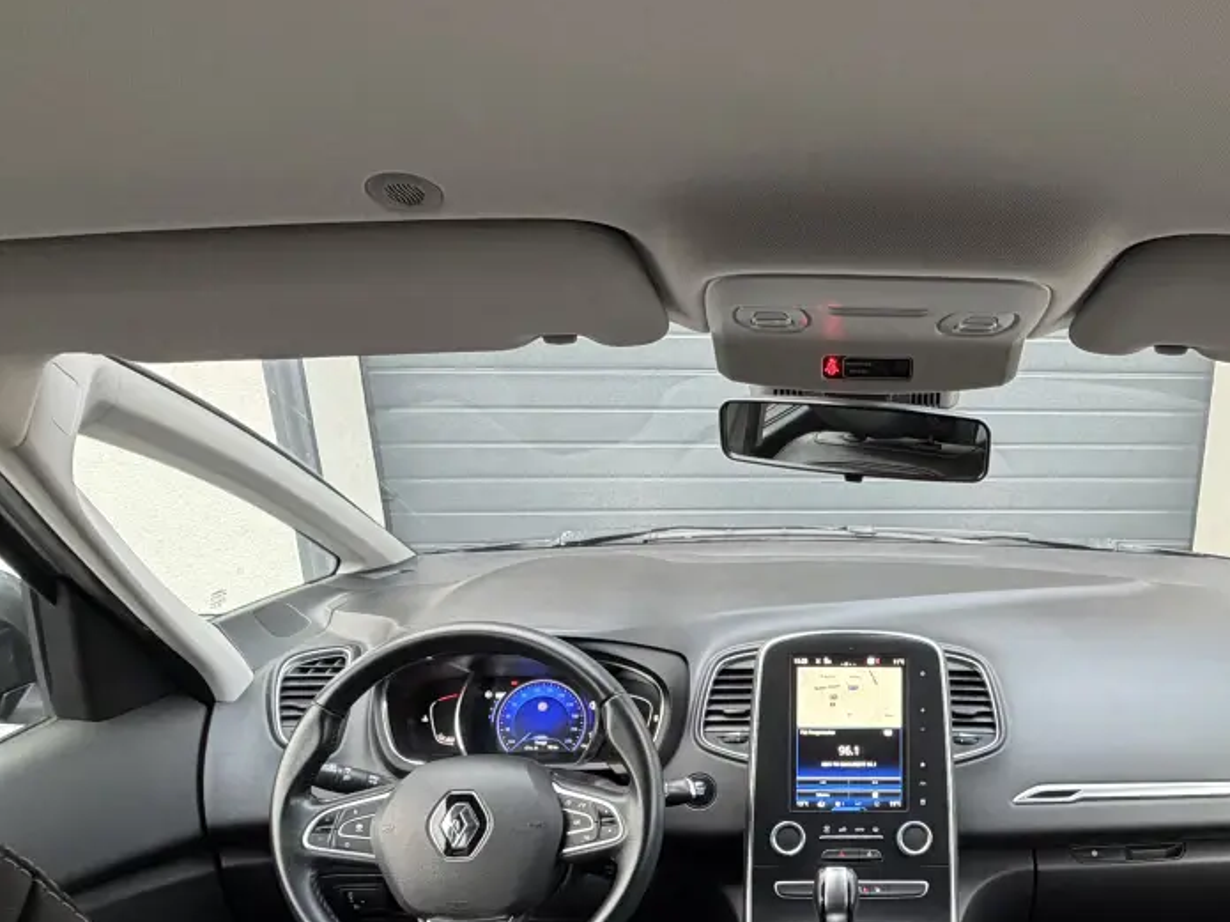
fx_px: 1030
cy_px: 722
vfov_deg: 46.0
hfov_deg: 59.3
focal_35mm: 29
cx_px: 878
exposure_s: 1/121
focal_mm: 2.22
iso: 320
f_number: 2.2
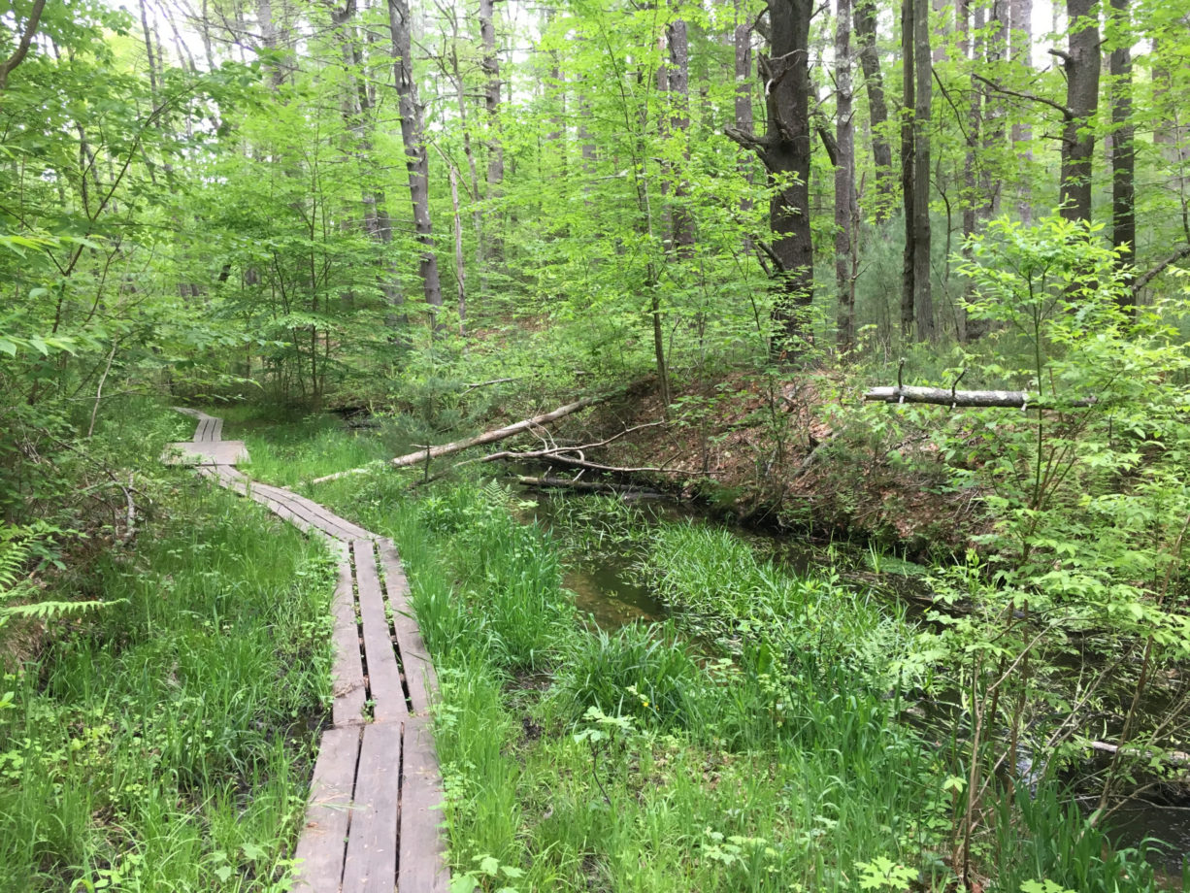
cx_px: 595
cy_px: 446
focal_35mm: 29
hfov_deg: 61.6
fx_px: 997
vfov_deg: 48.2
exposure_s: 1/30
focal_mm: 4.15
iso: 25
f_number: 2.2
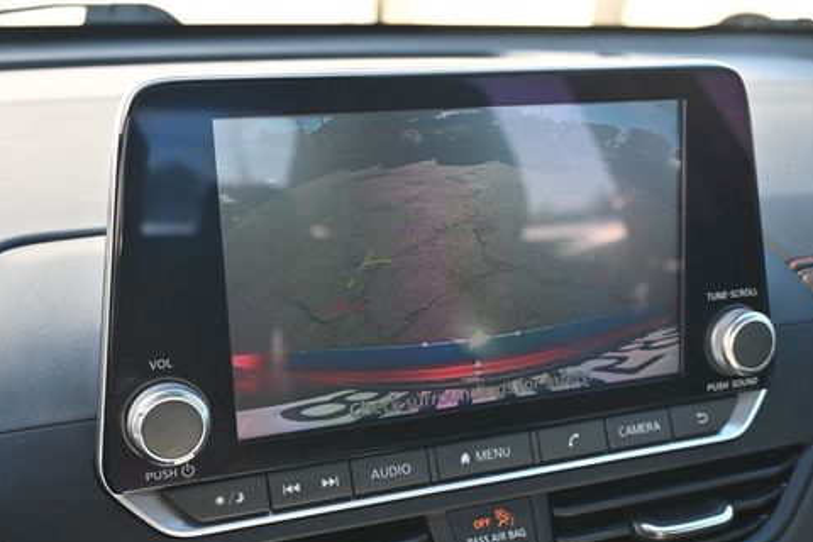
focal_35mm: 44
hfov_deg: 44.5
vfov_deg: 30.5
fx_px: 994
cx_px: 418
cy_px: 305
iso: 400
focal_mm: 22
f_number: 4
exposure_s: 1/200
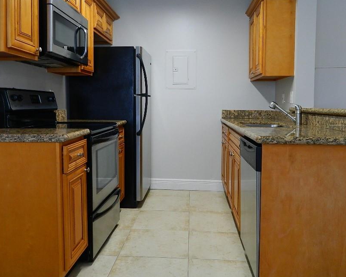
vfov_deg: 47.0
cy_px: 121
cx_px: 169
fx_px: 317
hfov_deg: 57.2
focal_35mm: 31
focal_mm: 4.5
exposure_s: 1/30
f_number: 3.1
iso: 160
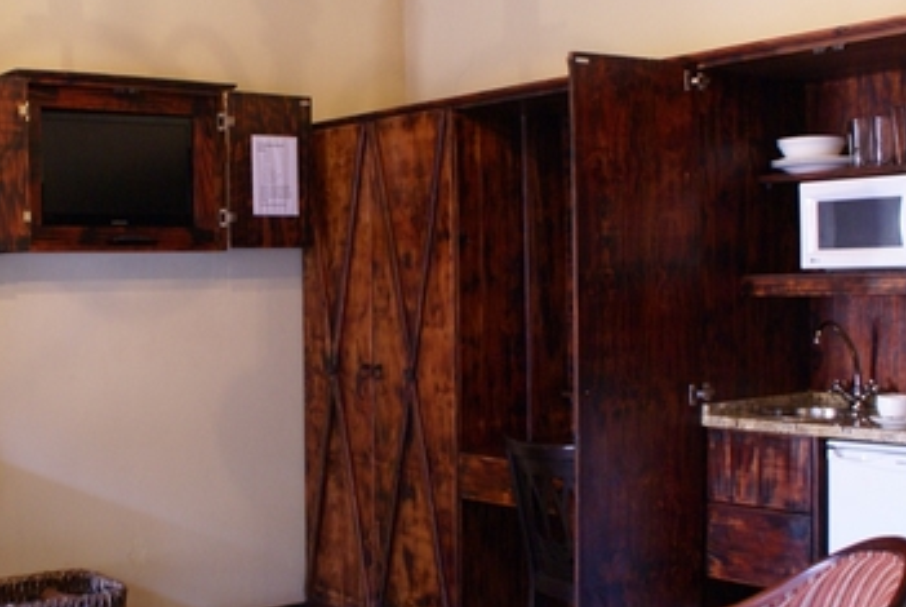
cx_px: 271
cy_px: 304
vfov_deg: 27.1
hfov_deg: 38.9
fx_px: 1260
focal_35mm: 50
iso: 400
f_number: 3.5
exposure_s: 1/10
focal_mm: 18
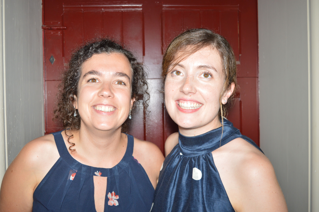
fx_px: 345
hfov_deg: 49.6
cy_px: 106
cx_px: 160
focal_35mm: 39
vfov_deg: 34.1
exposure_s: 1/100
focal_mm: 26
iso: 400
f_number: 5.6
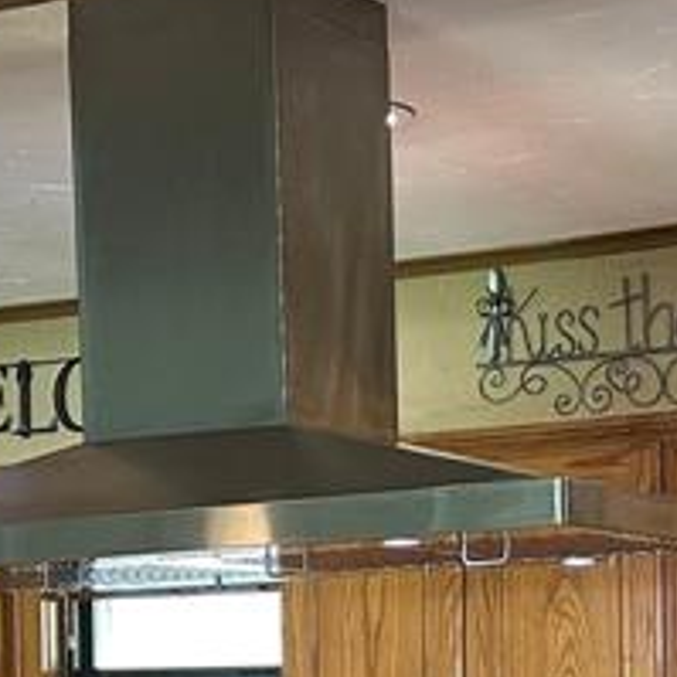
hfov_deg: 16.0
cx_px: 439
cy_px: 830
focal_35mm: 109
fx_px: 2412
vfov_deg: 15.4
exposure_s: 1/60
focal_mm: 6.86
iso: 320
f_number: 1.78
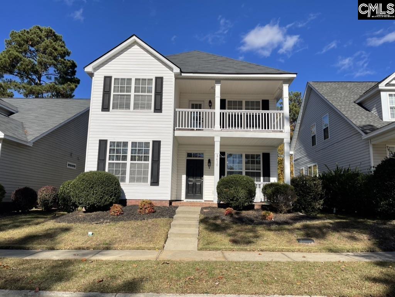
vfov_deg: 53.1
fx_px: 297
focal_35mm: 26
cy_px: 148
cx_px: 198
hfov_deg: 67.3
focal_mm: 5.1
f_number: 1.6
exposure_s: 1/6250
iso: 32
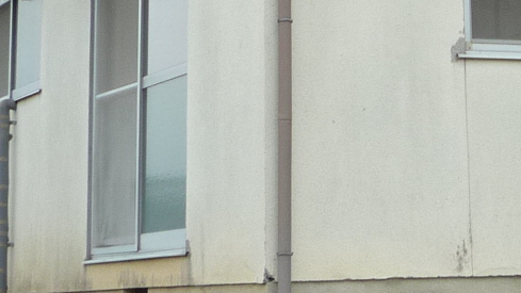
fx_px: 1893
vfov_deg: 8.6
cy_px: -170
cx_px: 549
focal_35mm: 137
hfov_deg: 15.3
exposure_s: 1/125
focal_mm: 5.2
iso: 100
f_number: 4
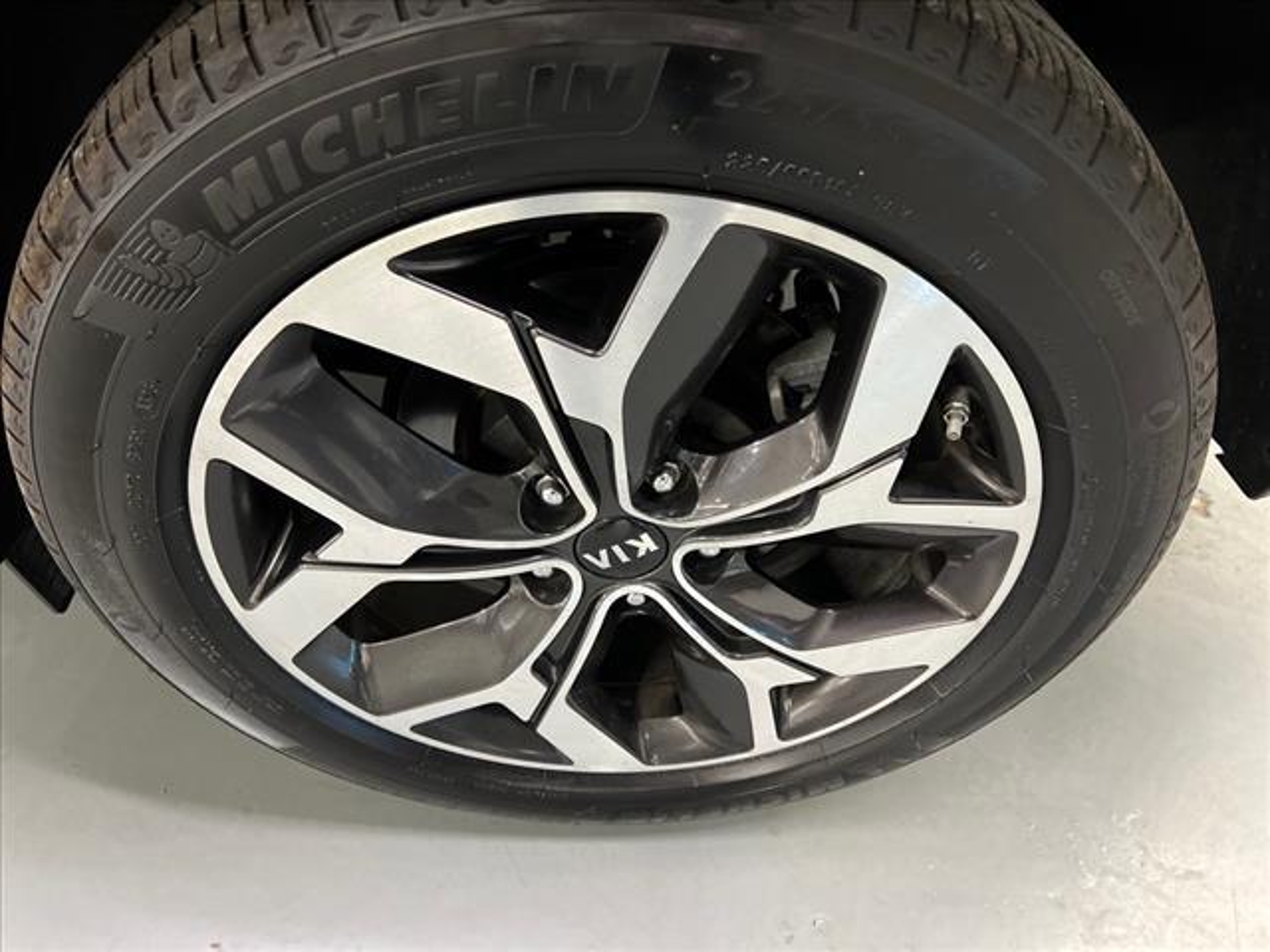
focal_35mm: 26
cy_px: 476
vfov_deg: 53.1
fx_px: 954
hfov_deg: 67.3
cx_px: 635
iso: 400
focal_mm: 5.7
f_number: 1.5
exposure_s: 1/40
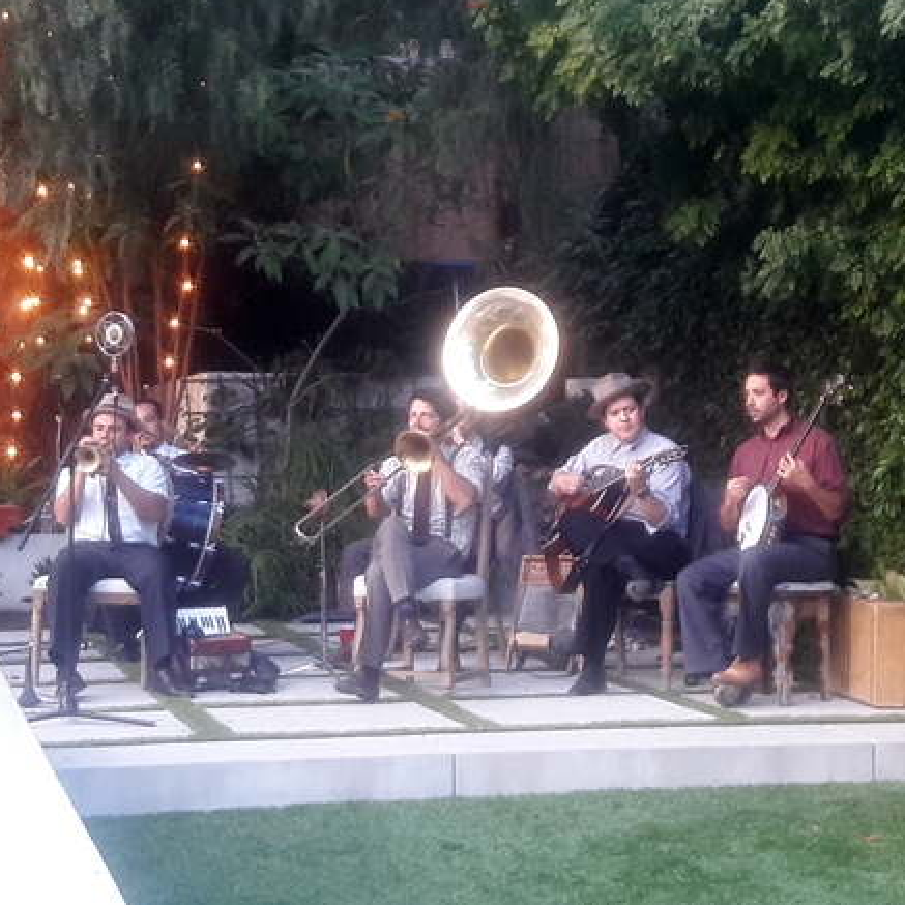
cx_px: 480
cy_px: 441
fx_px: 1006
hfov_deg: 48.4
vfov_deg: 48.4
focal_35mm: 34
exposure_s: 1/30
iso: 100
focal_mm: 3.7
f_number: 1.9
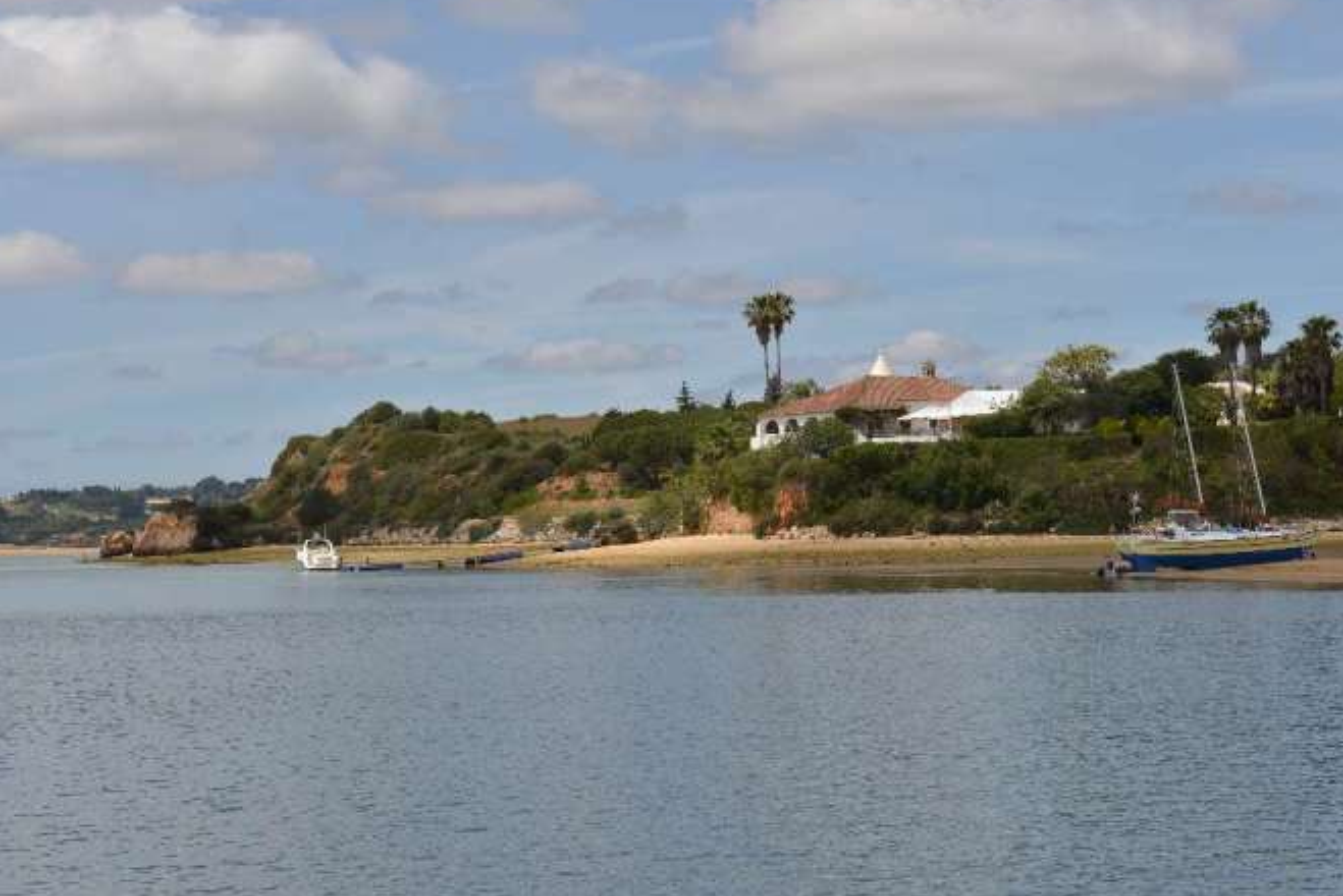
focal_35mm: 85
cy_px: 448
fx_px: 3172
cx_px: 797
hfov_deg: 23.9
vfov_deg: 16.1
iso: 125
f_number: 11
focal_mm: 70
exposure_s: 1/320
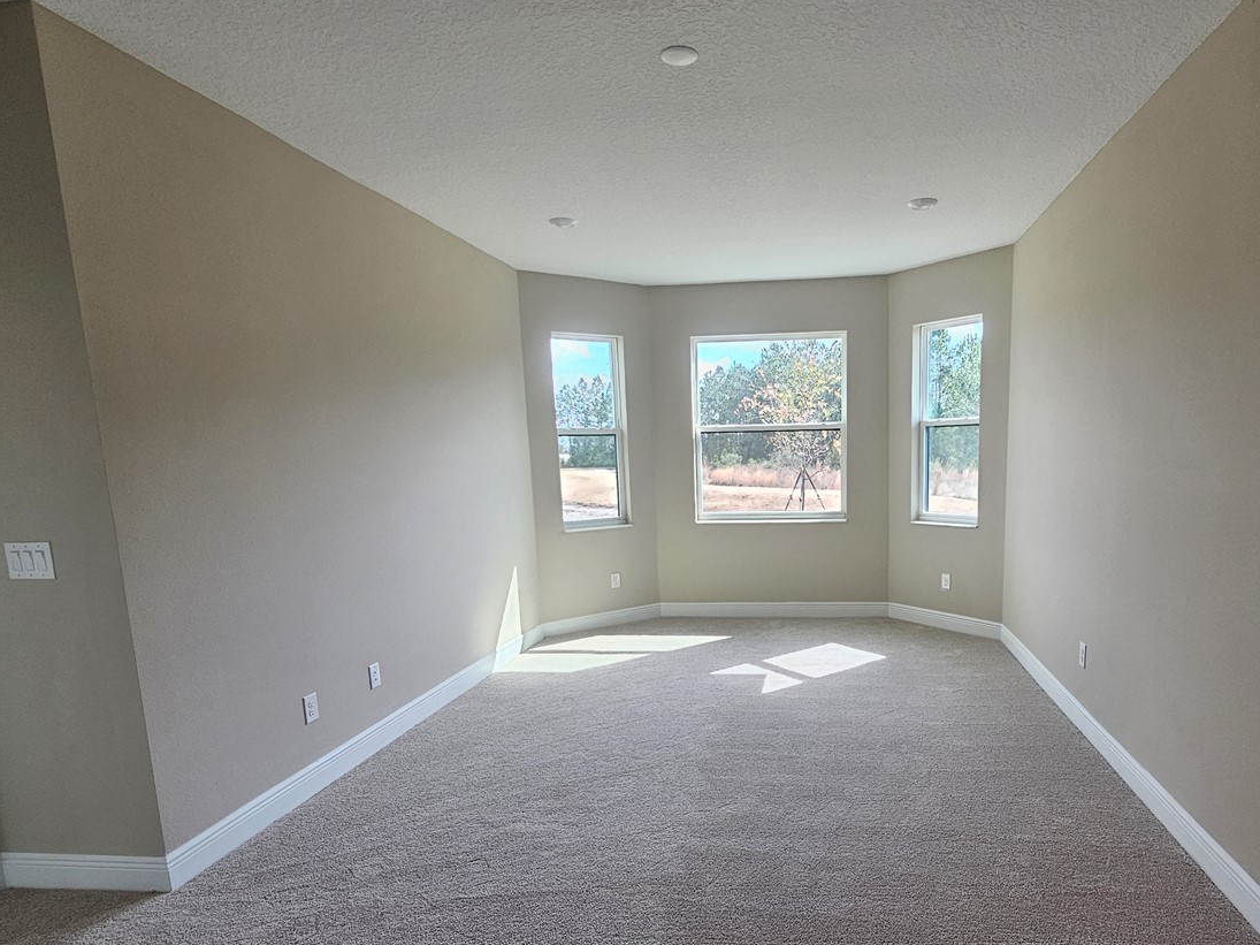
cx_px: 744
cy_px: 578
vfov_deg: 67.8
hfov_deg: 83.8
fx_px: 692
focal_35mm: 19
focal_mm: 2.2
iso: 64
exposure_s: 1/120
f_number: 2.2
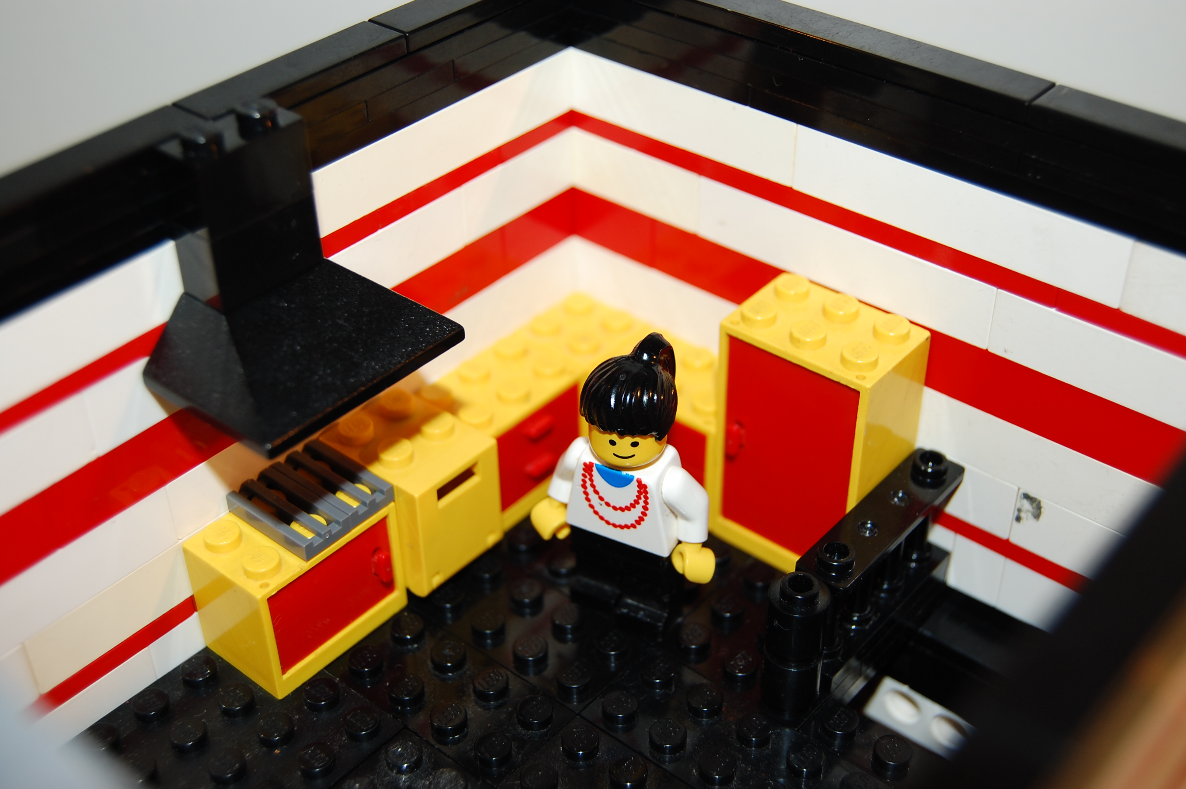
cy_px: 394
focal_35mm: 48
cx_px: 593
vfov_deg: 28.0
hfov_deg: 41.1
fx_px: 1580
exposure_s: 1/125
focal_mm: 32
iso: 200
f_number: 5.6
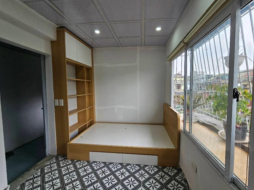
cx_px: 130
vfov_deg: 85.7
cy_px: 94
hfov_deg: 102.0
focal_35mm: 14
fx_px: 103
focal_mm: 2.2
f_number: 2.2
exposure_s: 1/125
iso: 50
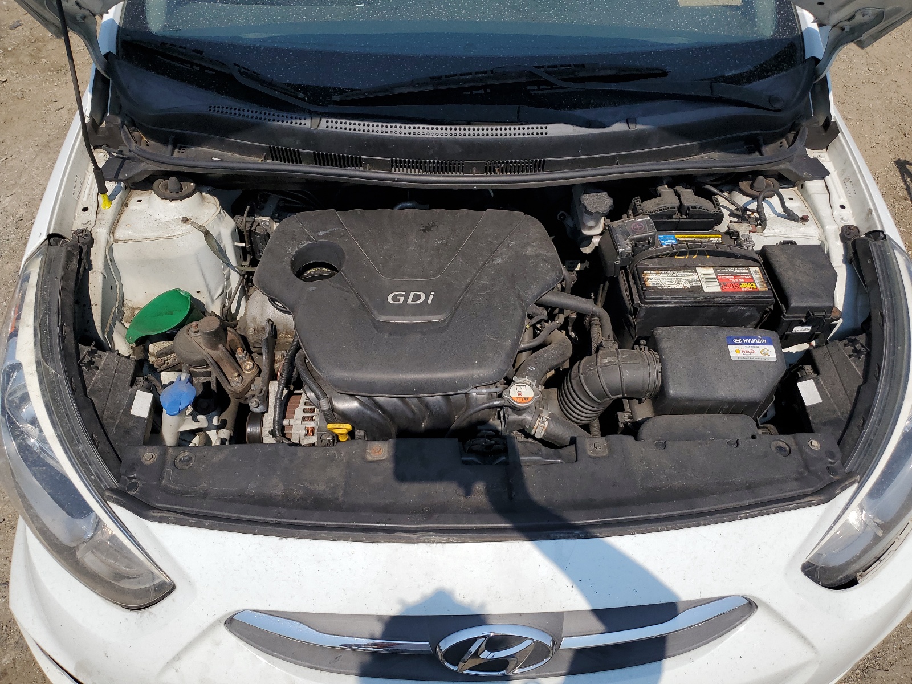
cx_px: 456
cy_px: 342
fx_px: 685
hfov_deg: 67.3
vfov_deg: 53.1
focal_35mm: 26
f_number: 1.5
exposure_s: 1/5000
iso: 50
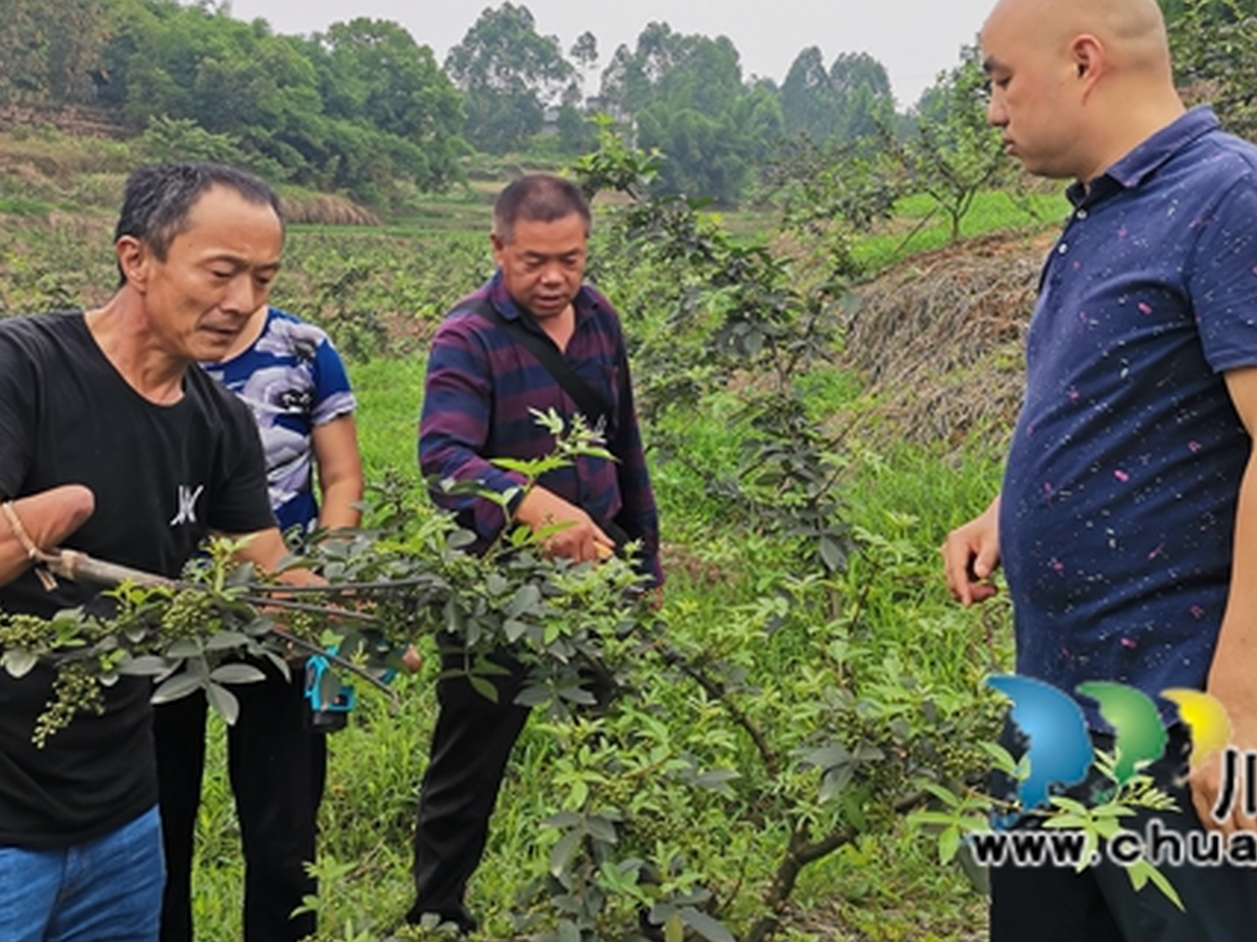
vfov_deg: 36.0
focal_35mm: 39
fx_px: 1416
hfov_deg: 47.8
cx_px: 686
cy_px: 238
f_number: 1.8
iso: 50
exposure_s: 1/537
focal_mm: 4.75
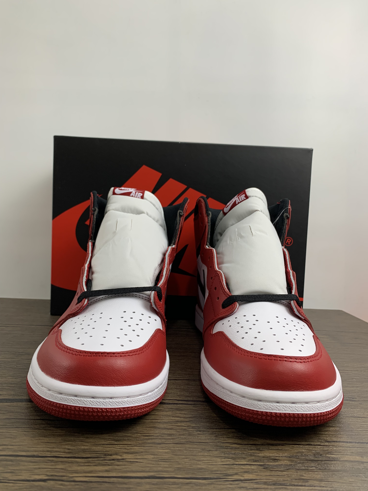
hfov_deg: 53.1
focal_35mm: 26
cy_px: 246
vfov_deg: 67.3
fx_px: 369
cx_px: 184
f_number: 1.8
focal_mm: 4.25
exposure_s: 1/121
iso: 50
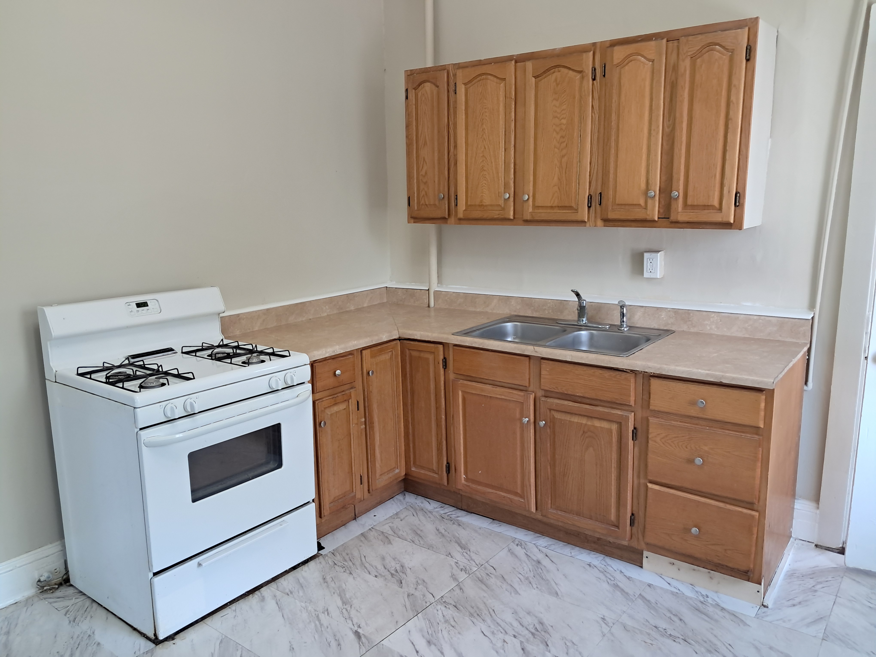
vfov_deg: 51.4
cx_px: 438
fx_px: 683
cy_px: 328
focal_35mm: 27
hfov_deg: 65.3
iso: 160
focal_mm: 4
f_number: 1.8
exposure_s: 1/50
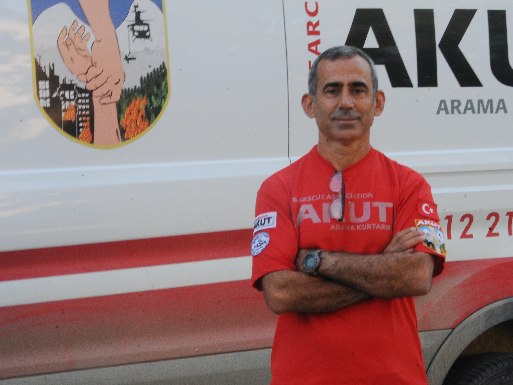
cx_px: 292
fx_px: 1817
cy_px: 167
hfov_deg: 16.1
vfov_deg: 12.1
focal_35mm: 123
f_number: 29
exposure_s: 1/13
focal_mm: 65
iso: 500
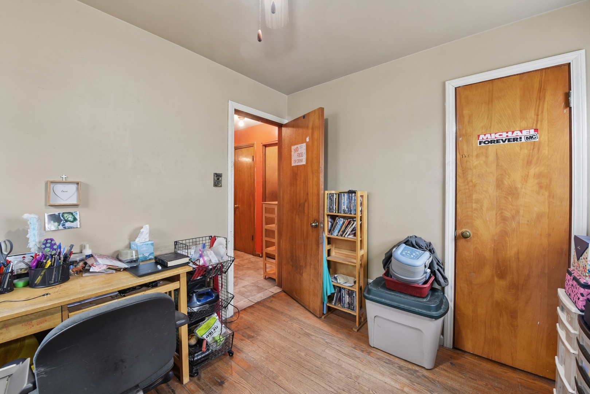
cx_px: 295
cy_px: 197
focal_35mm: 14
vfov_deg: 81.2
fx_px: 229
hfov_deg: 104.2
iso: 400
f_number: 9
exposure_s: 1/4
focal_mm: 14
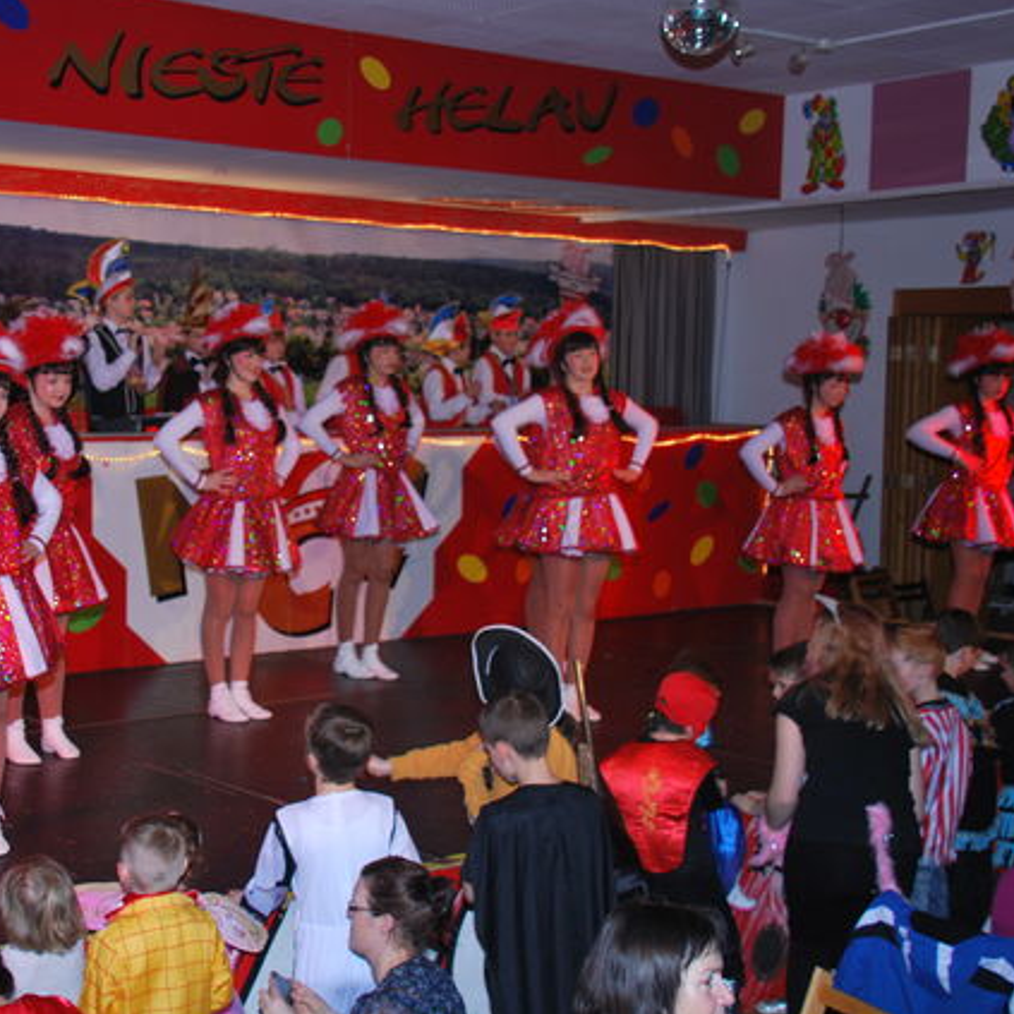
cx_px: 268
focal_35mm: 54
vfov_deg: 31.6
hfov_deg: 31.1
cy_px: 503
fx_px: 1790
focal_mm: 28
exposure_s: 1/60
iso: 220
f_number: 4.2
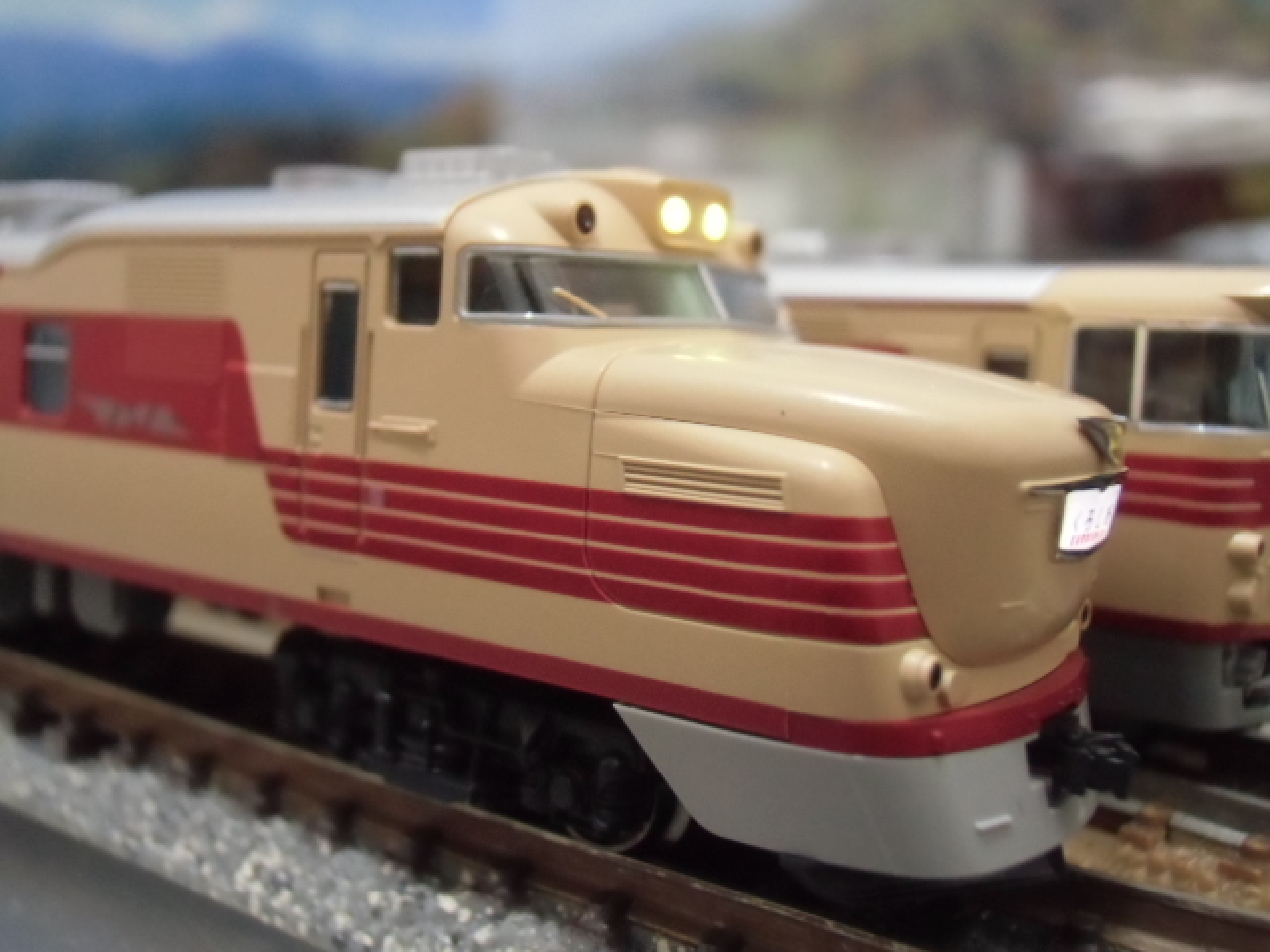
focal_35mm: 38
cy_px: 476
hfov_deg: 49.0
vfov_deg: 37.7
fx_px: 1394
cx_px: 635
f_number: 3.9
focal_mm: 6.67
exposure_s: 1/20
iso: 800
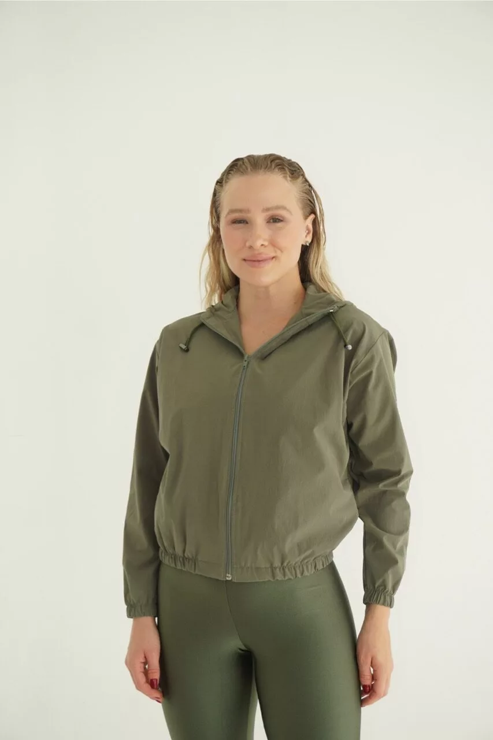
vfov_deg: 38.9
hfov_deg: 26.5
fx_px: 1048
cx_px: 246
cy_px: 370
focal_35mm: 51
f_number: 5.6
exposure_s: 1/160
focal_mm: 34
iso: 125
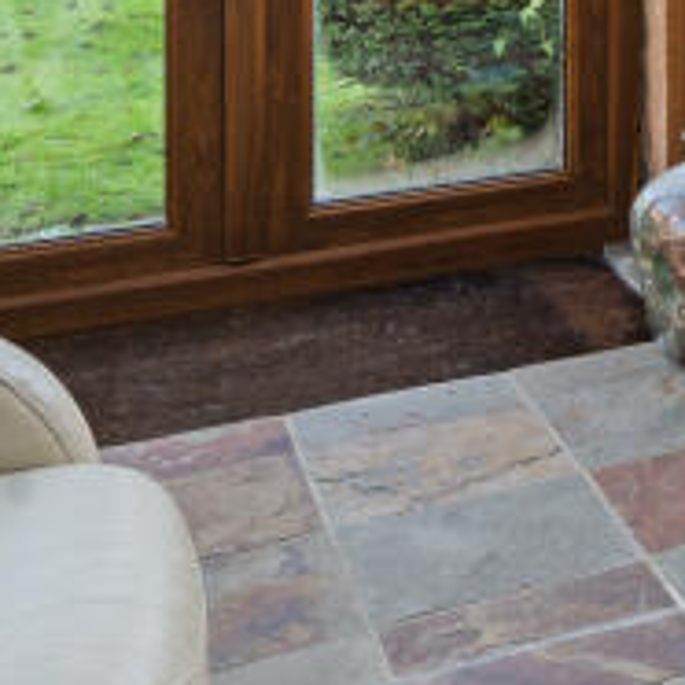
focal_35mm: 75
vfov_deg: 20.6
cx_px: 1282
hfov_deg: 17.8
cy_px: -260
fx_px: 1679
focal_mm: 16
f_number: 10
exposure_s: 1/20
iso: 400
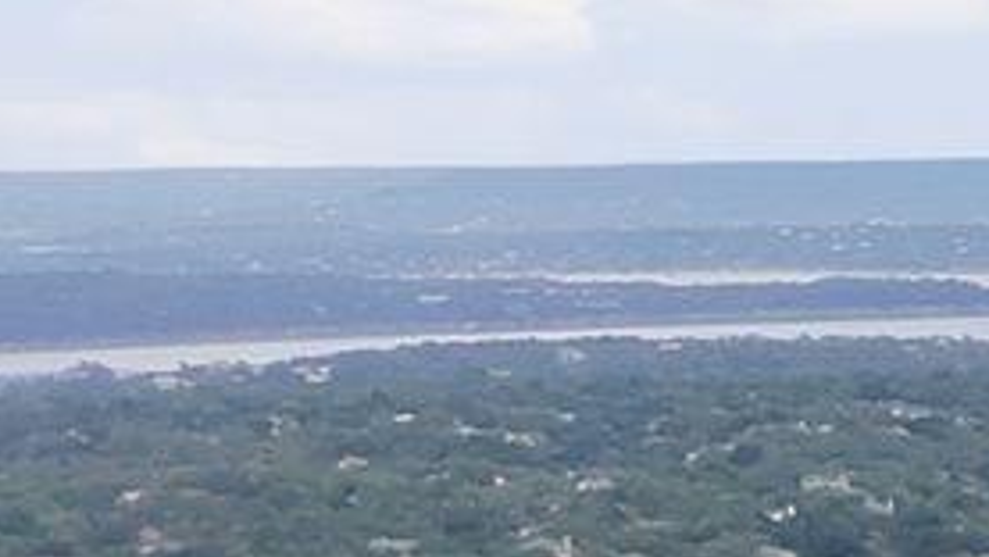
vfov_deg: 5.8
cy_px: 2049
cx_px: 3196
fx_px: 4853
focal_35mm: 185
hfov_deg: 8.9
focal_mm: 8.7
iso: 400
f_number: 1.8
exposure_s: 1/4000
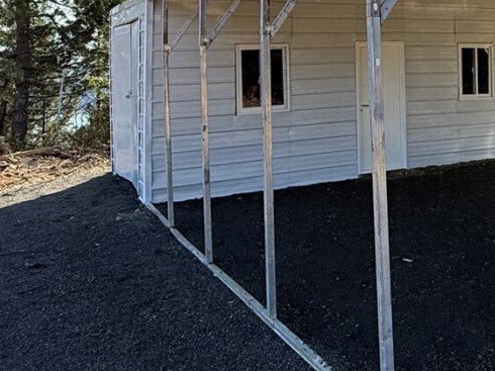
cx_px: 422
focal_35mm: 40
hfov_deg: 43.7
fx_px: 572
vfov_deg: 34.8
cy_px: 74
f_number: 2.2
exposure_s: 1/658
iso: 64
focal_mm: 2.22
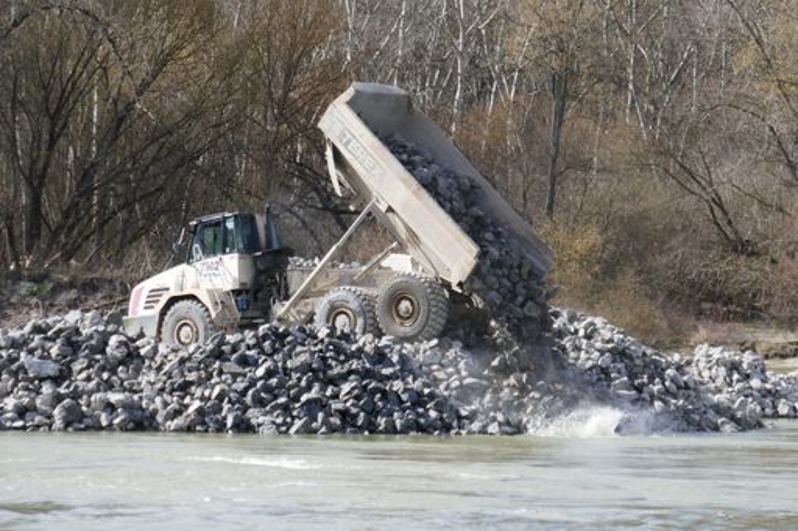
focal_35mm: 204
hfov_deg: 10.1
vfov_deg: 6.7
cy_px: 266
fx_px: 4520
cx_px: 399
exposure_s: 1/320
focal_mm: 74.2
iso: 125
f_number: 5.9
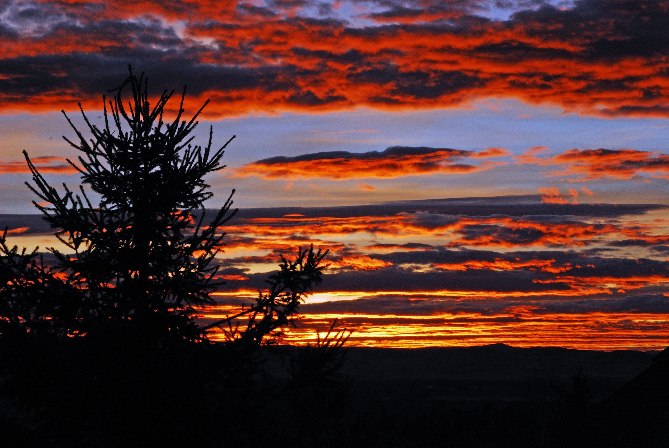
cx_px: 334
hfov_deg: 16.1
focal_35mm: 128
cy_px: 224
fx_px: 2372
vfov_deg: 10.8
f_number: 25
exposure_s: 1/20
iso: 200
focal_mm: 85
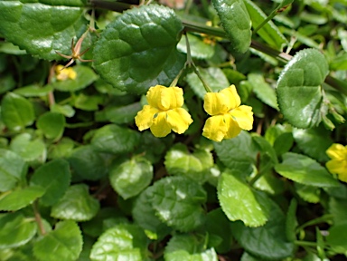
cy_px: 130
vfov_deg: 46.8
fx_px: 301
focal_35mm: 30
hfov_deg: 60.0
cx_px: 174
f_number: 3.2
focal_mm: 5.5
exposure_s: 1/200
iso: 100
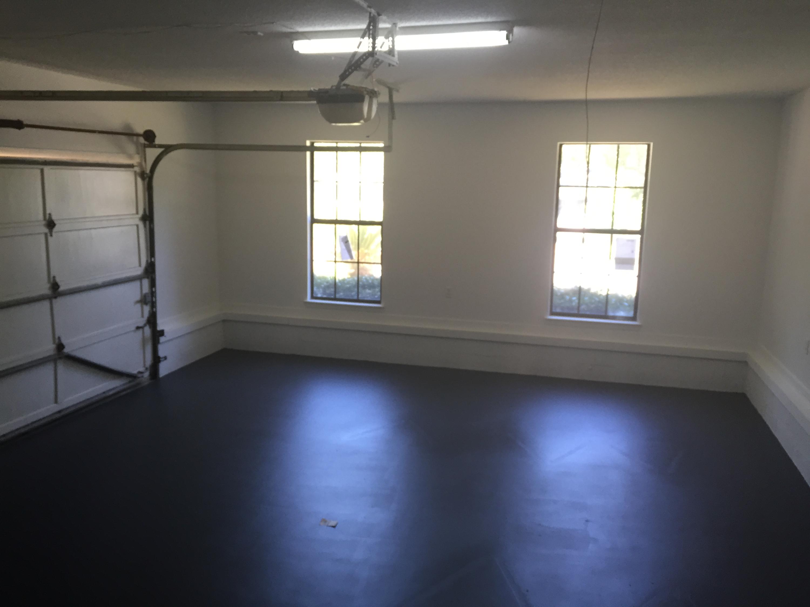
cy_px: 304
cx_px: 405
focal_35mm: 29
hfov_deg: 61.7
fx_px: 679
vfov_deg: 48.2
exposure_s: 1/30
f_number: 2.2
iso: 40
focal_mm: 4.15
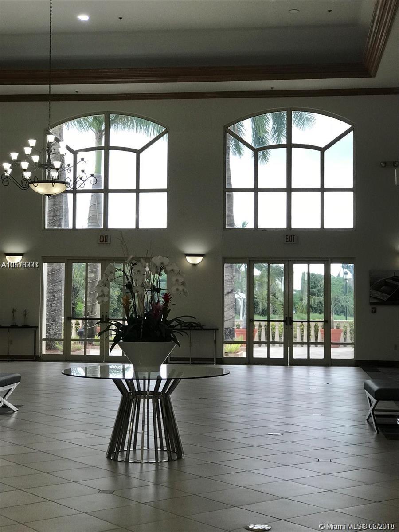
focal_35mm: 57
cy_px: 266
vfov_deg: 33.8
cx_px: 200
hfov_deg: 25.7
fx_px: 876
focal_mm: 6.6
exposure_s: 1/60
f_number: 2.8
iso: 64
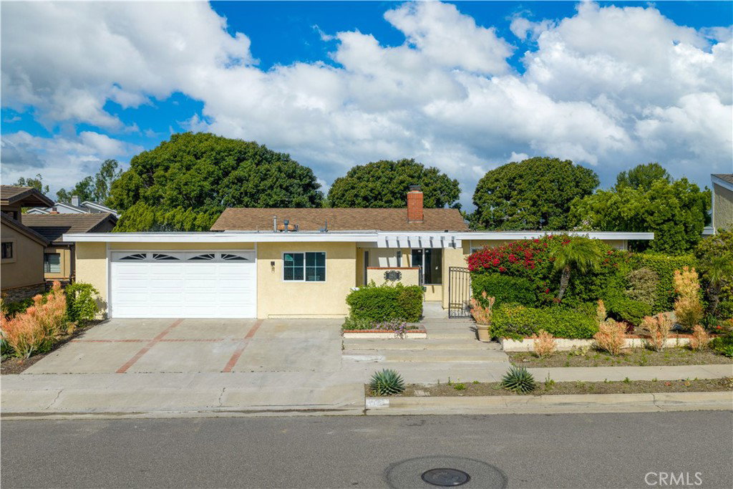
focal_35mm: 28
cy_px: 244
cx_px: 366
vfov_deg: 46.4
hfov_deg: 65.5
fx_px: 570
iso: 160
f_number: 2.8
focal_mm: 14.45
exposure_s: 1/5000
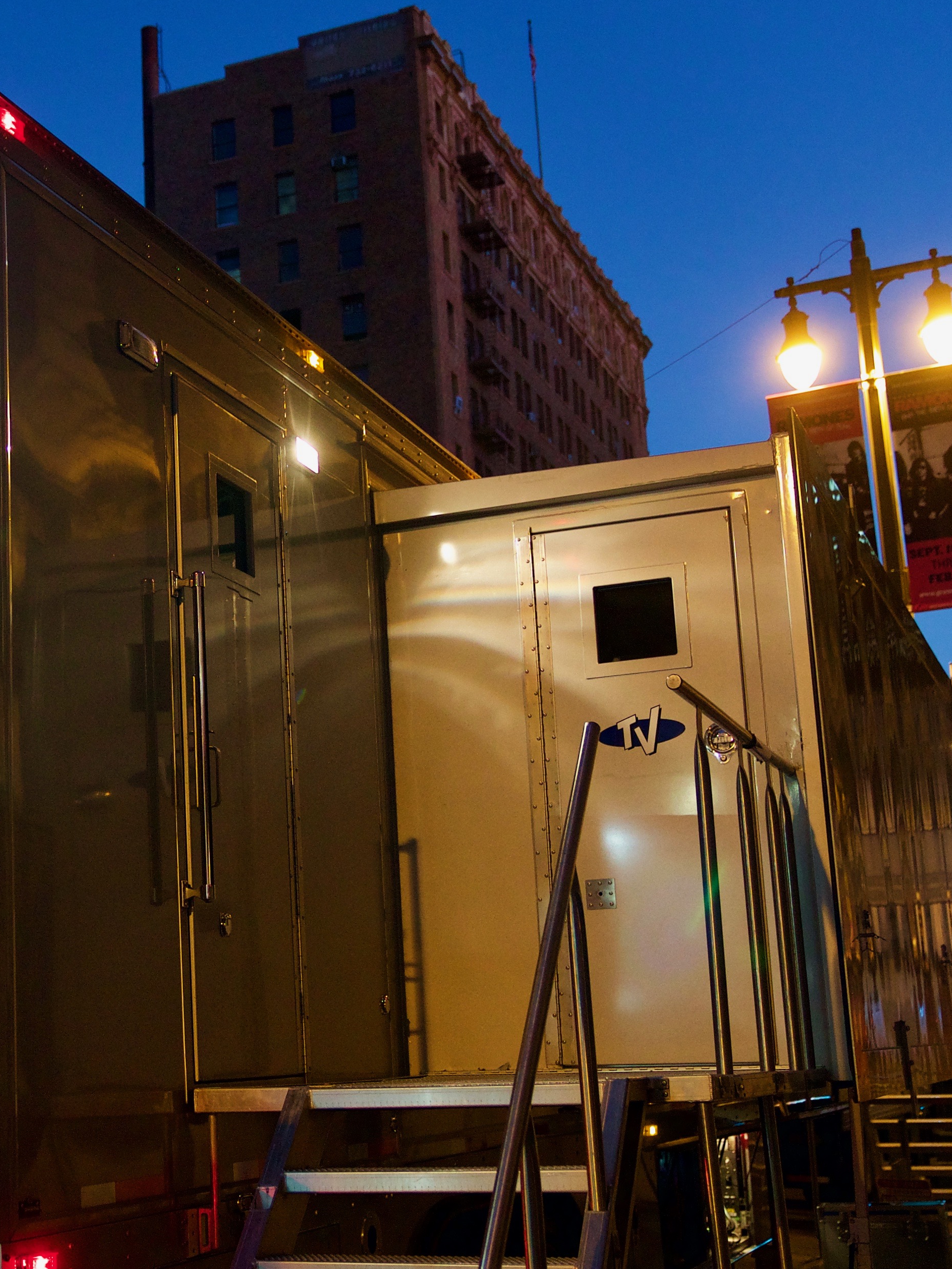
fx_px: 1980
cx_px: 152
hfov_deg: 26.4
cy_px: 622
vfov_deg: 35.5
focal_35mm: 54
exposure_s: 1/160
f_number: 2.8
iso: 3200
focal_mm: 33
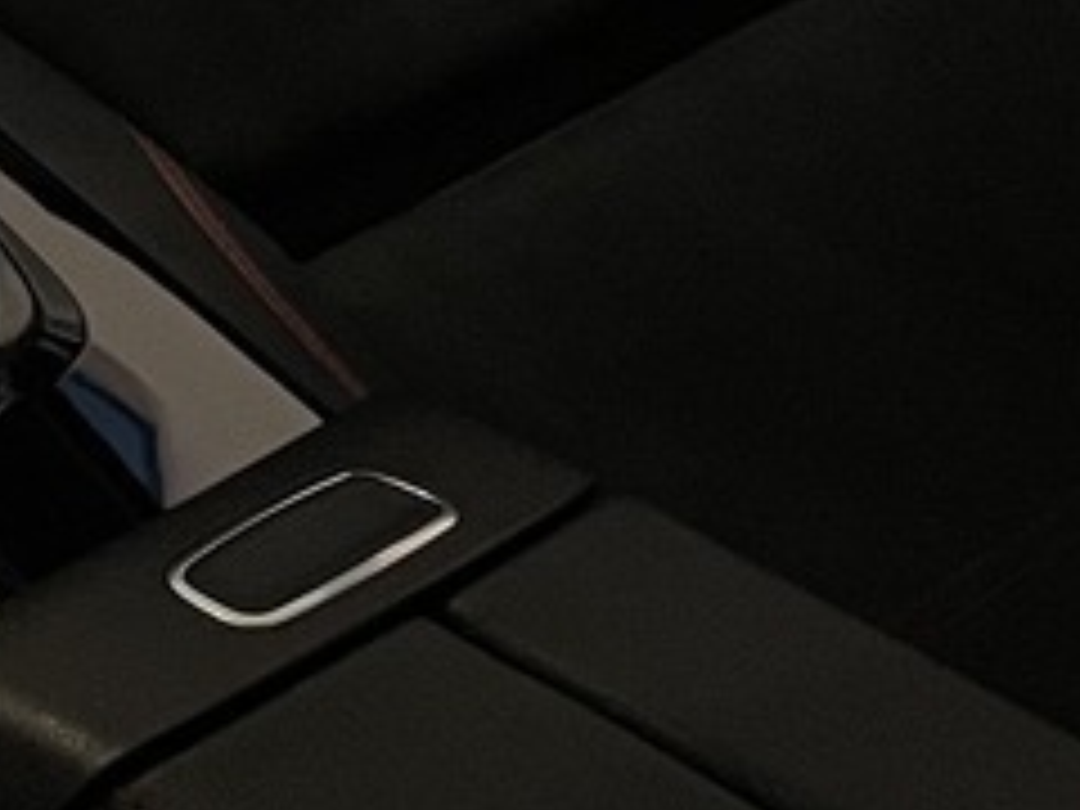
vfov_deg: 9.2
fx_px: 4867
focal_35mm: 156
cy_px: -459
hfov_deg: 10.3
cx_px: -1822
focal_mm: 4.2
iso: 200
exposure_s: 1/60
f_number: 1.6
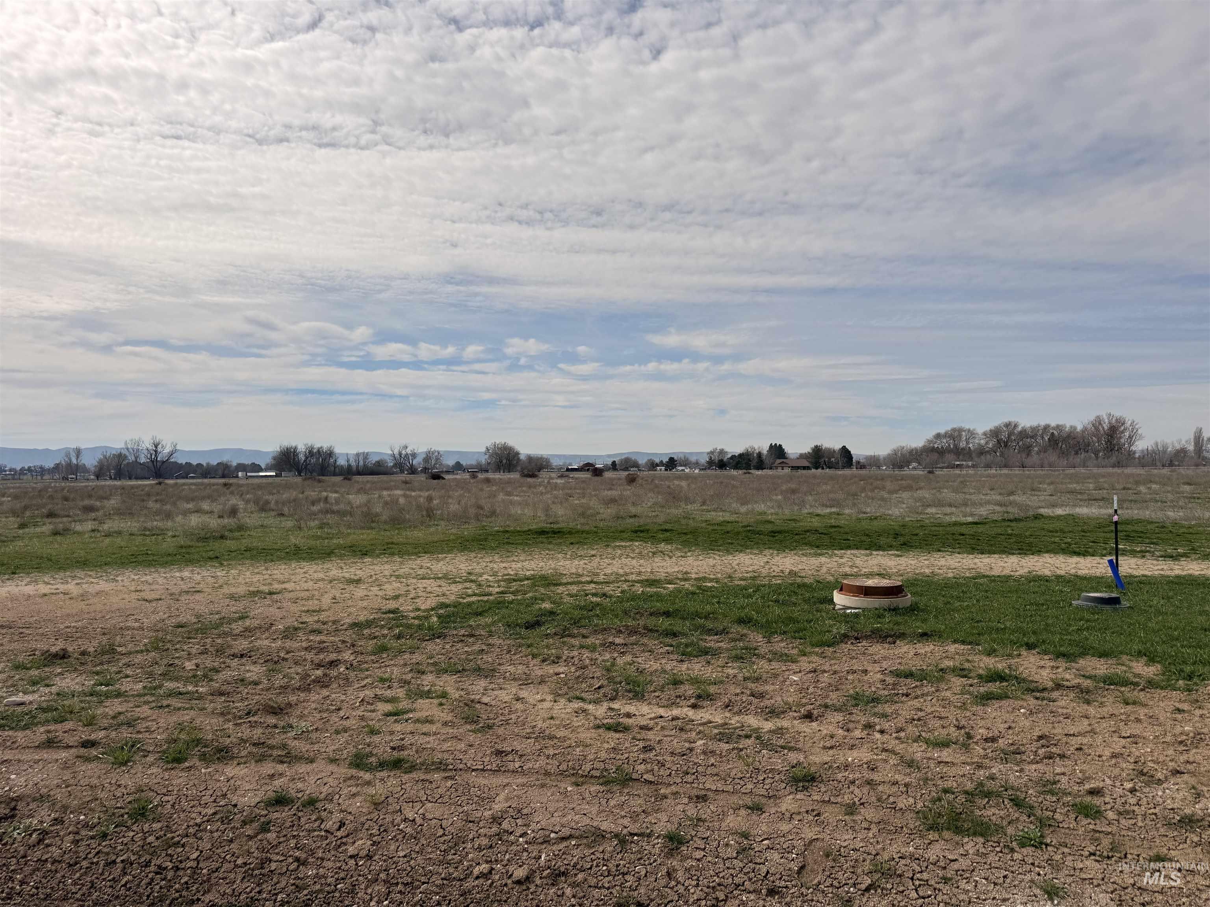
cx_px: 605
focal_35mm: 24
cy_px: 454
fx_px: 839
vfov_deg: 56.8
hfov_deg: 71.6
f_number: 1.78
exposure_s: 1/14286
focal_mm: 6.76
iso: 80
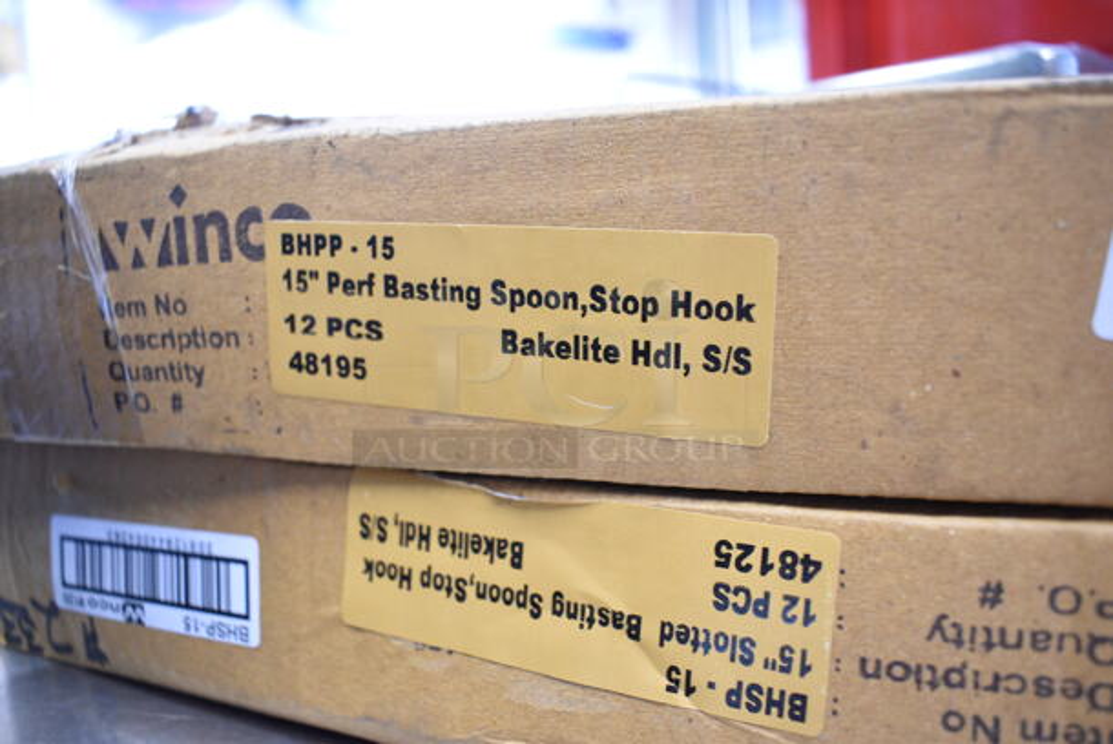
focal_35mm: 30
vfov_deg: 43.7
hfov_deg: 61.9
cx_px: 556
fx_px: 928
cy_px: 372
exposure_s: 1/30
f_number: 3.5
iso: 1400
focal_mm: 20
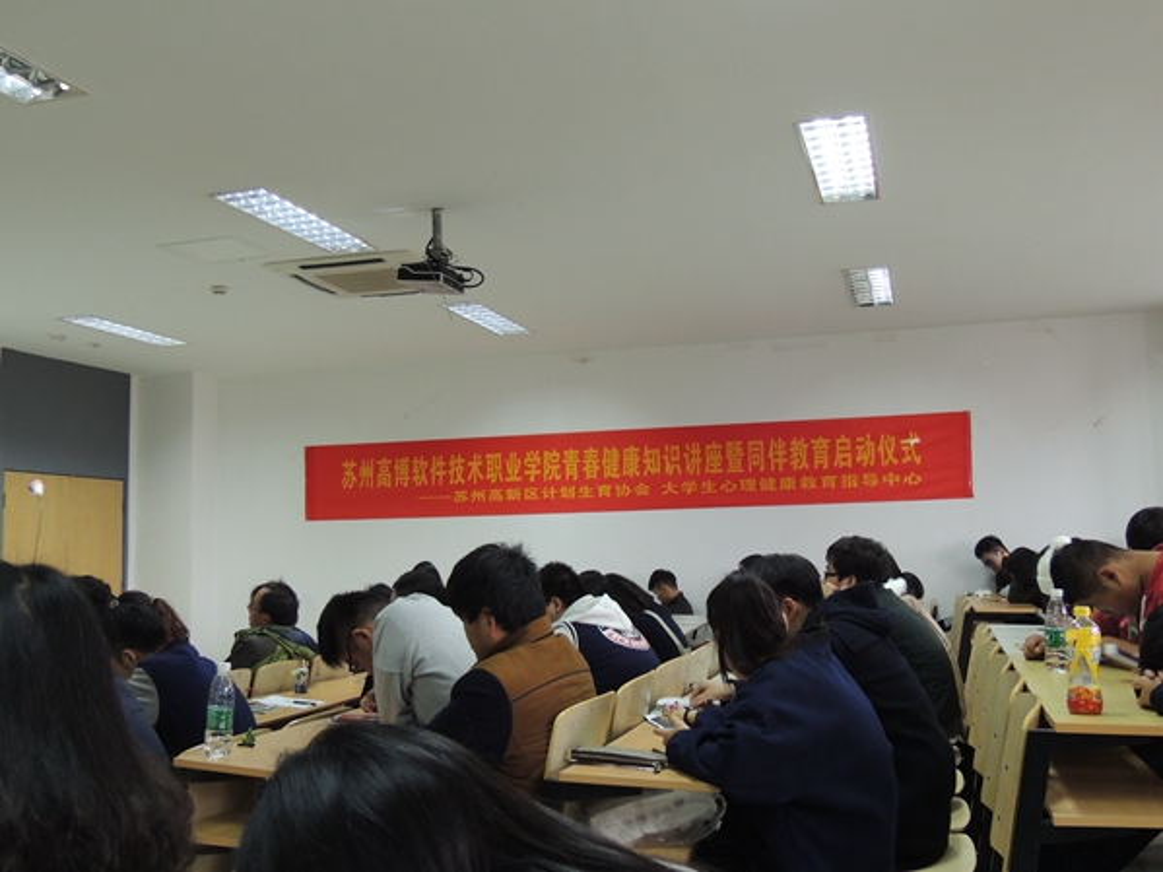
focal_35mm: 35
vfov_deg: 40.7
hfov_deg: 52.6
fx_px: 1176
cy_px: 436
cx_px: 582
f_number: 3.3
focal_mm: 6.2
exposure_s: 1/25
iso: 400
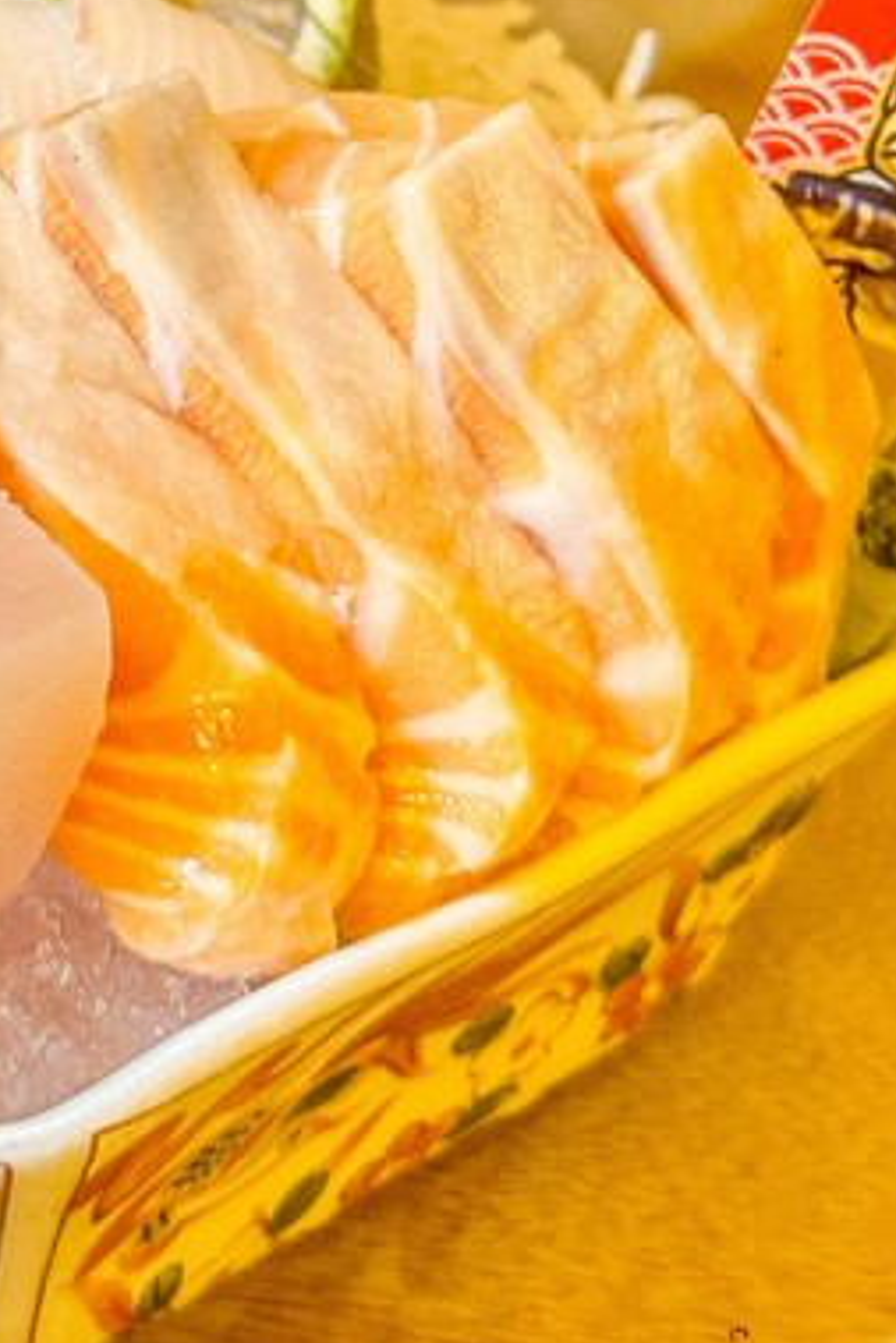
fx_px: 4177
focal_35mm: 112
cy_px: -82
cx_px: -186
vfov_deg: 17.7
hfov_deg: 12.0
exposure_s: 1/40
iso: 250
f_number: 1.8
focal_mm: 6.86
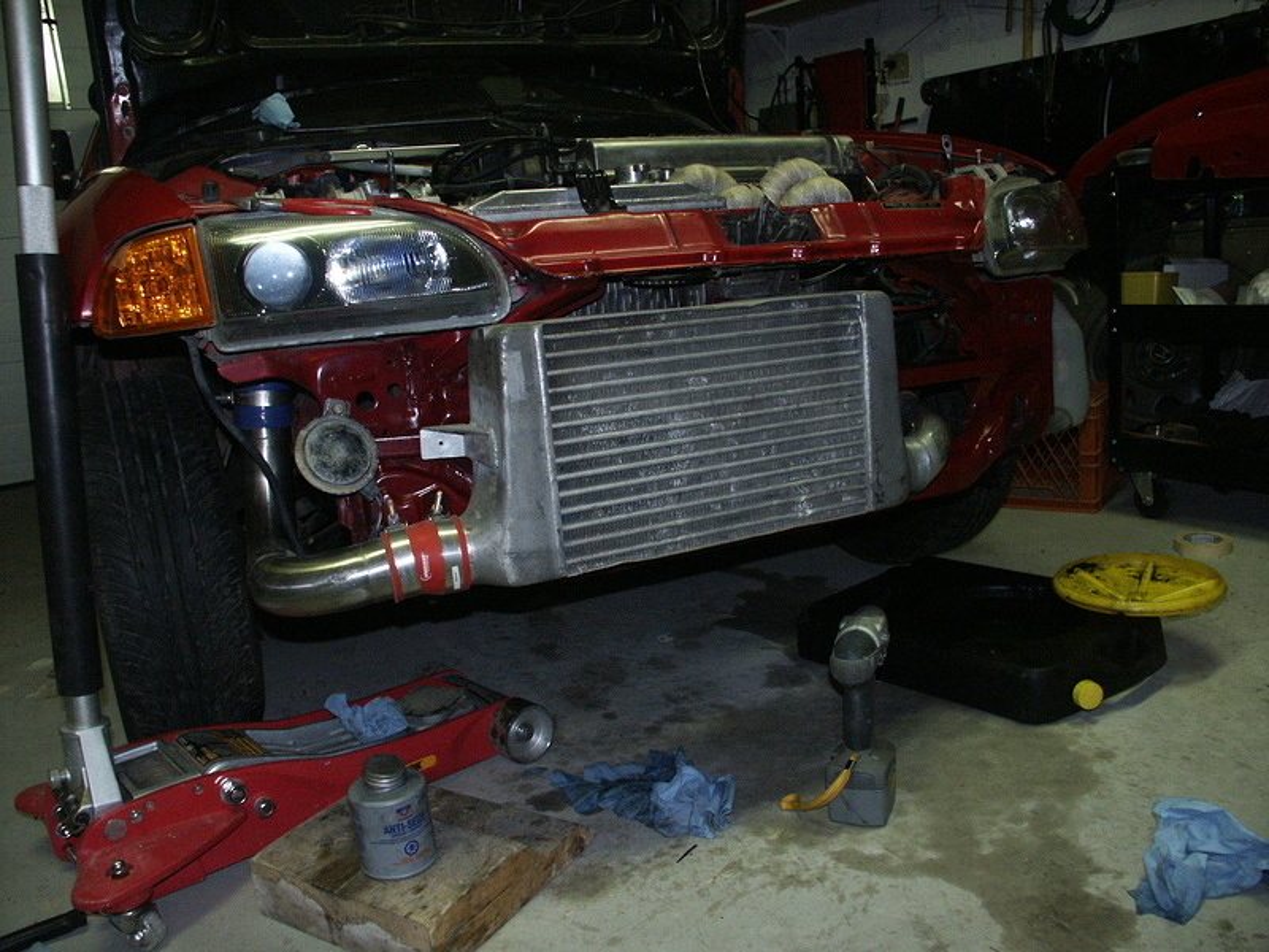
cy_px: 476
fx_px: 1063
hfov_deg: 61.7
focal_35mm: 29
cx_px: 634
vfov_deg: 48.2
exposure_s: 1/30
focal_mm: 7.65
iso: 200
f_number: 2.8
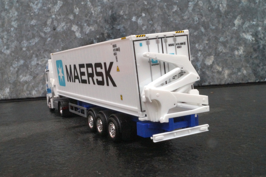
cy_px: 97
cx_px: 116
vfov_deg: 31.1
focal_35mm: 43
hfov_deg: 45.3
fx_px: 318
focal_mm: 24
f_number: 25
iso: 1600
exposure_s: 1/60
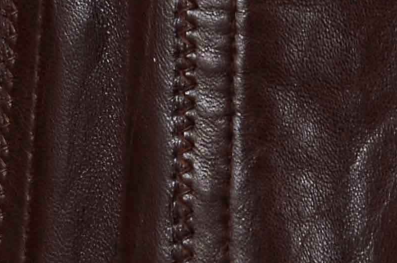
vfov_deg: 1.4
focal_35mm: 976
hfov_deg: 2.1
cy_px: -195
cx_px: 725
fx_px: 10745
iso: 160
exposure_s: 1/80
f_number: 8
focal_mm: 105
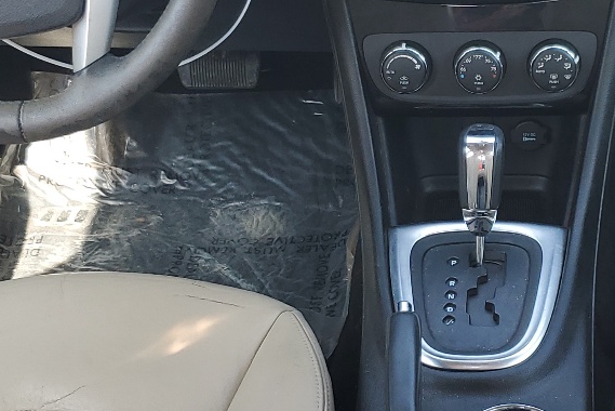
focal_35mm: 76
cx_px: 460
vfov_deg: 18.0
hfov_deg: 26.3
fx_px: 1299
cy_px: 227
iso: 50
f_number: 1.5
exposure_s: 1/175
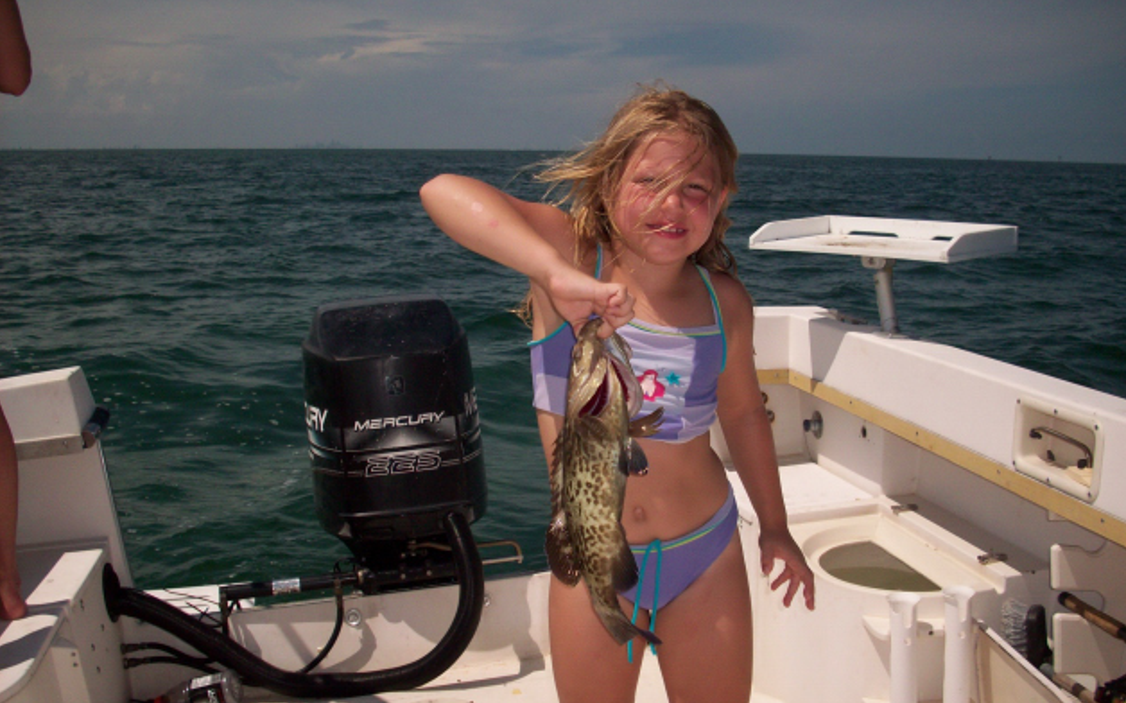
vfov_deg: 32.0
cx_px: 570
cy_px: 360
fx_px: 1227
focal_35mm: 40
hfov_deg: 49.3
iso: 80
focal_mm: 6.2
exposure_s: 1/1368
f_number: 5.6
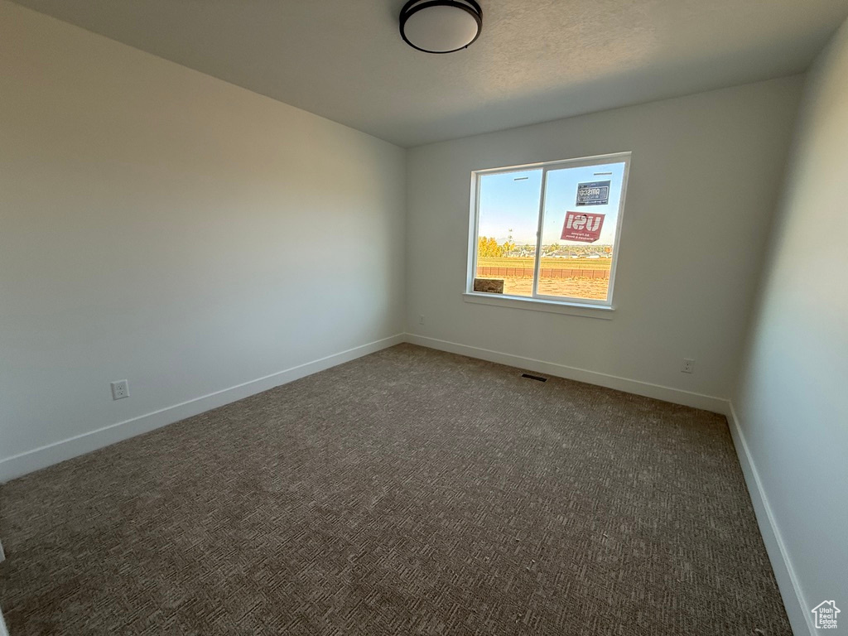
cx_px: 424
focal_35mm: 14
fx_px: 343
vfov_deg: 85.7
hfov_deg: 102.1
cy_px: 318
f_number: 2.2
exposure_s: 1/99
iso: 64
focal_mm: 2.22
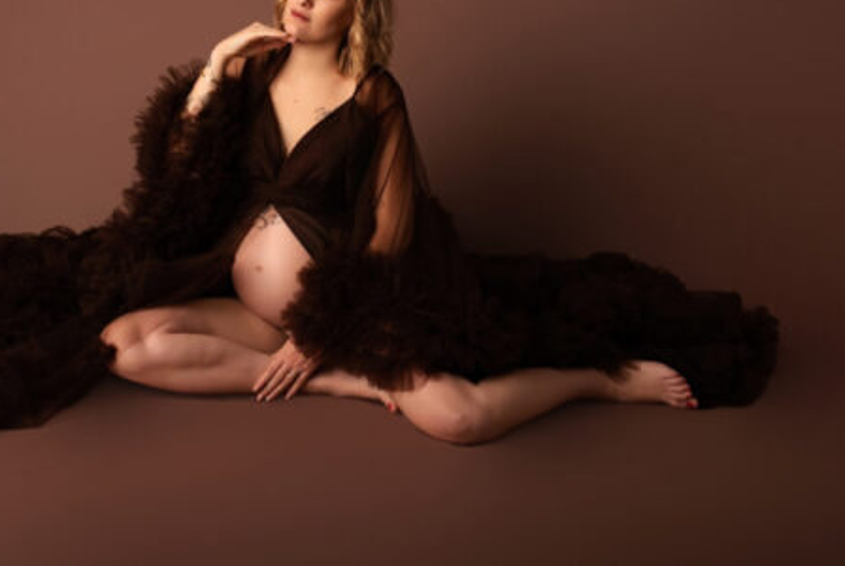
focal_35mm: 50
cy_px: 164
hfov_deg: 39.2
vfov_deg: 26.8
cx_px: 294
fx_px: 1175
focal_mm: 35
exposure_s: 1/200
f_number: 2.8
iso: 100
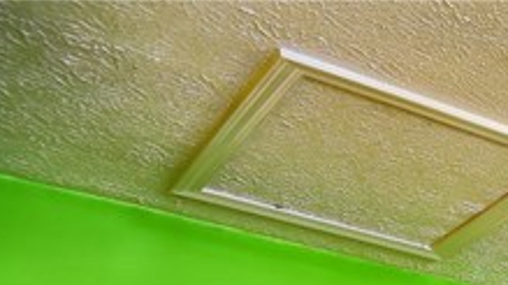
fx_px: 1118
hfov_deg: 15.6
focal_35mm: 83
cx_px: 1173
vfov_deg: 10.6
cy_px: 836
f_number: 5.6
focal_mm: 16
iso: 100
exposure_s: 1
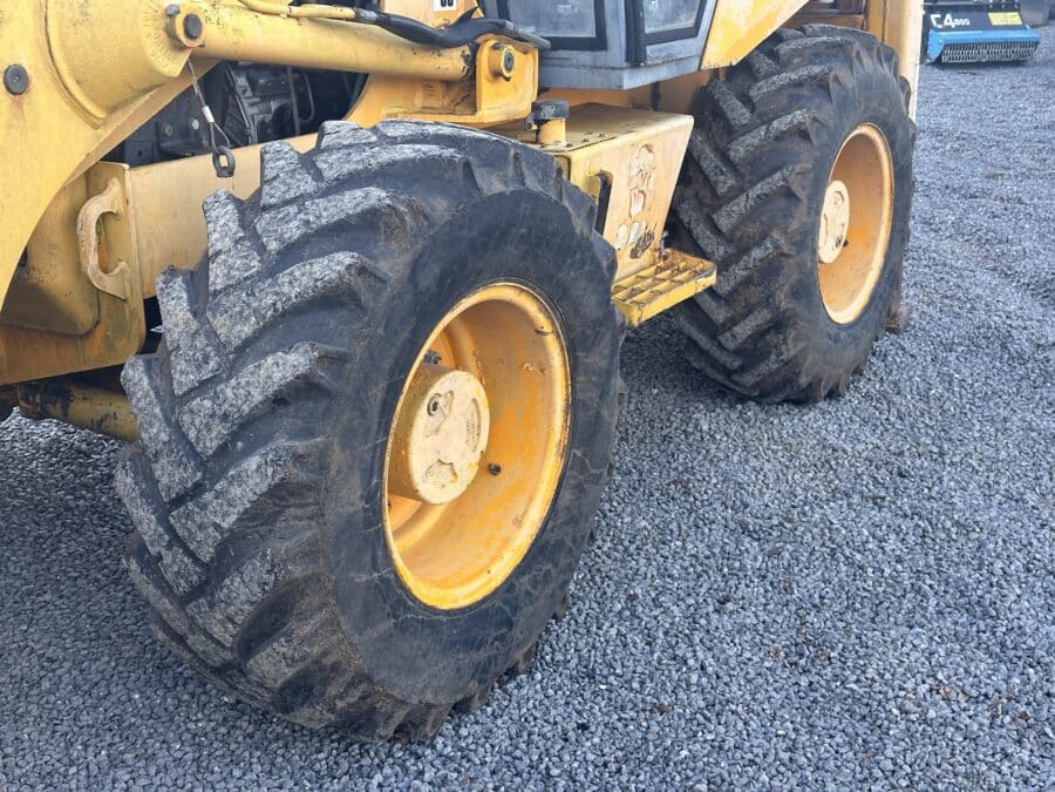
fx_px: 1463
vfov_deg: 30.3
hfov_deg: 39.7
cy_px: 396
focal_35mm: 48
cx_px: 528
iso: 80
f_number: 1.78
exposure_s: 1/121
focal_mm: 6.86
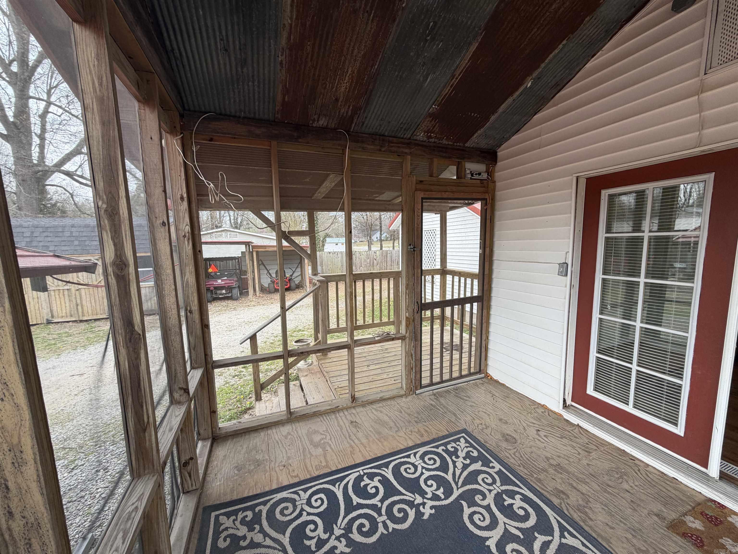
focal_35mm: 14
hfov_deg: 102.1
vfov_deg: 85.7
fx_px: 298
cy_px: 277
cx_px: 369
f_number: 2.2
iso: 50
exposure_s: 1/121
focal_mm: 2.22
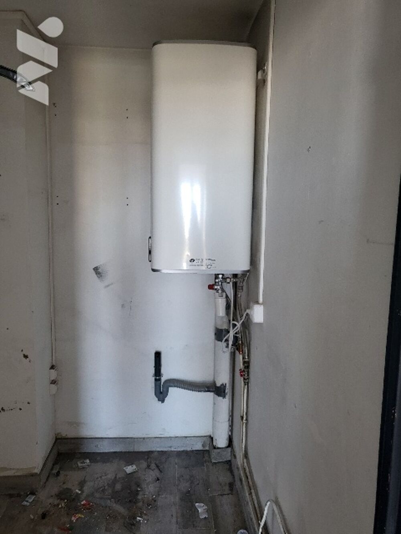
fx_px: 402
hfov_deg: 53.1
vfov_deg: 67.3
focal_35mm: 26
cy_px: 267
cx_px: 200
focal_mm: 4.25
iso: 200
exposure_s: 1/50
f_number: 1.8
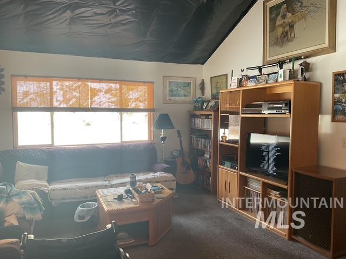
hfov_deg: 61.7
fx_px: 290
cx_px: 173
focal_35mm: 29
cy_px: 130
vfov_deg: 48.2
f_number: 1.8
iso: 50
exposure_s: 1/60
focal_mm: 3
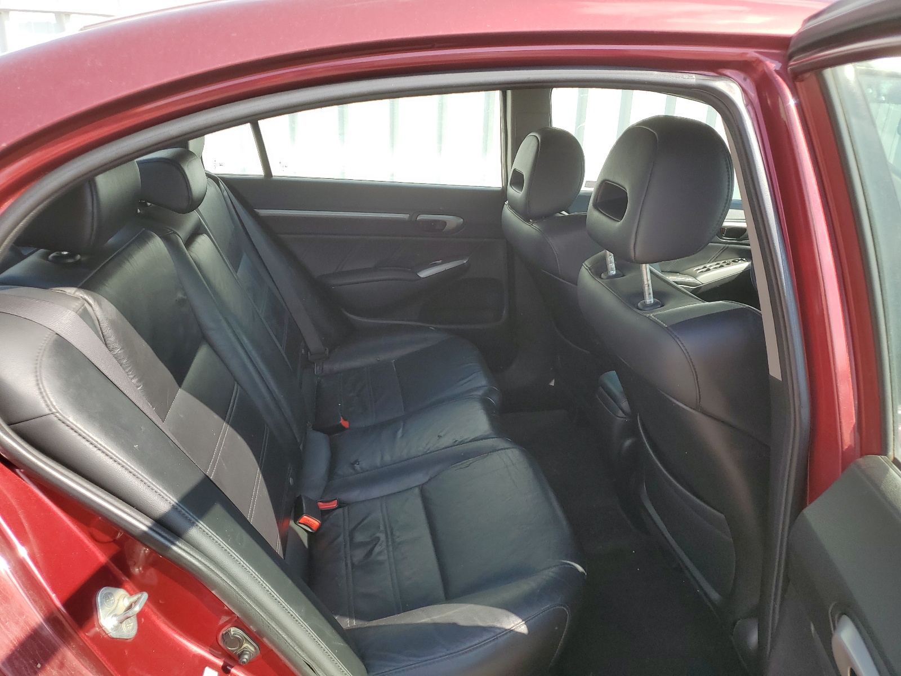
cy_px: 338
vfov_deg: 53.1
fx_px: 677
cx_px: 450
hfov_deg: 67.3
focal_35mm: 26
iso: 50
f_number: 1.5
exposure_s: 1/714
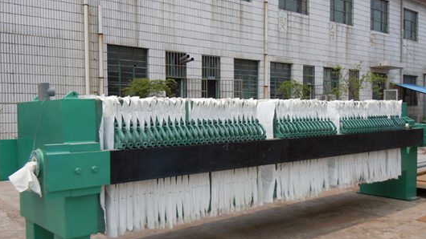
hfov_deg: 54.0
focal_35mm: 37
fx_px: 418
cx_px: 213
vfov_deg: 32.0
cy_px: 128
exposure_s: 1/1000
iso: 100
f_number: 3.5
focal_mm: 5.4
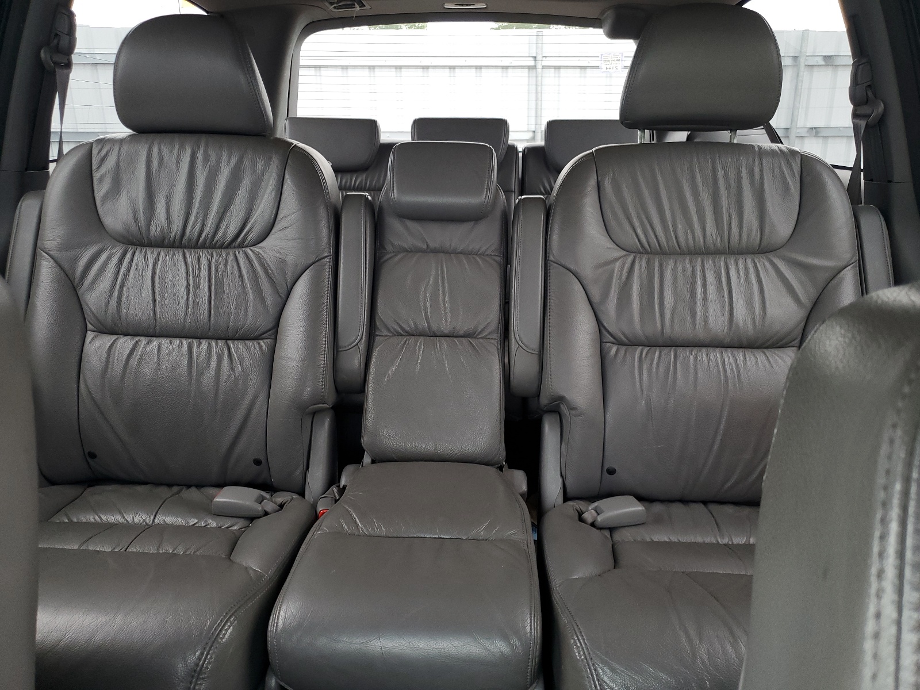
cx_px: 460
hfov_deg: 67.3
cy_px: 345
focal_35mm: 26
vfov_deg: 53.1
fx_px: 691
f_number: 1.5
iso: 82
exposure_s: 1/120
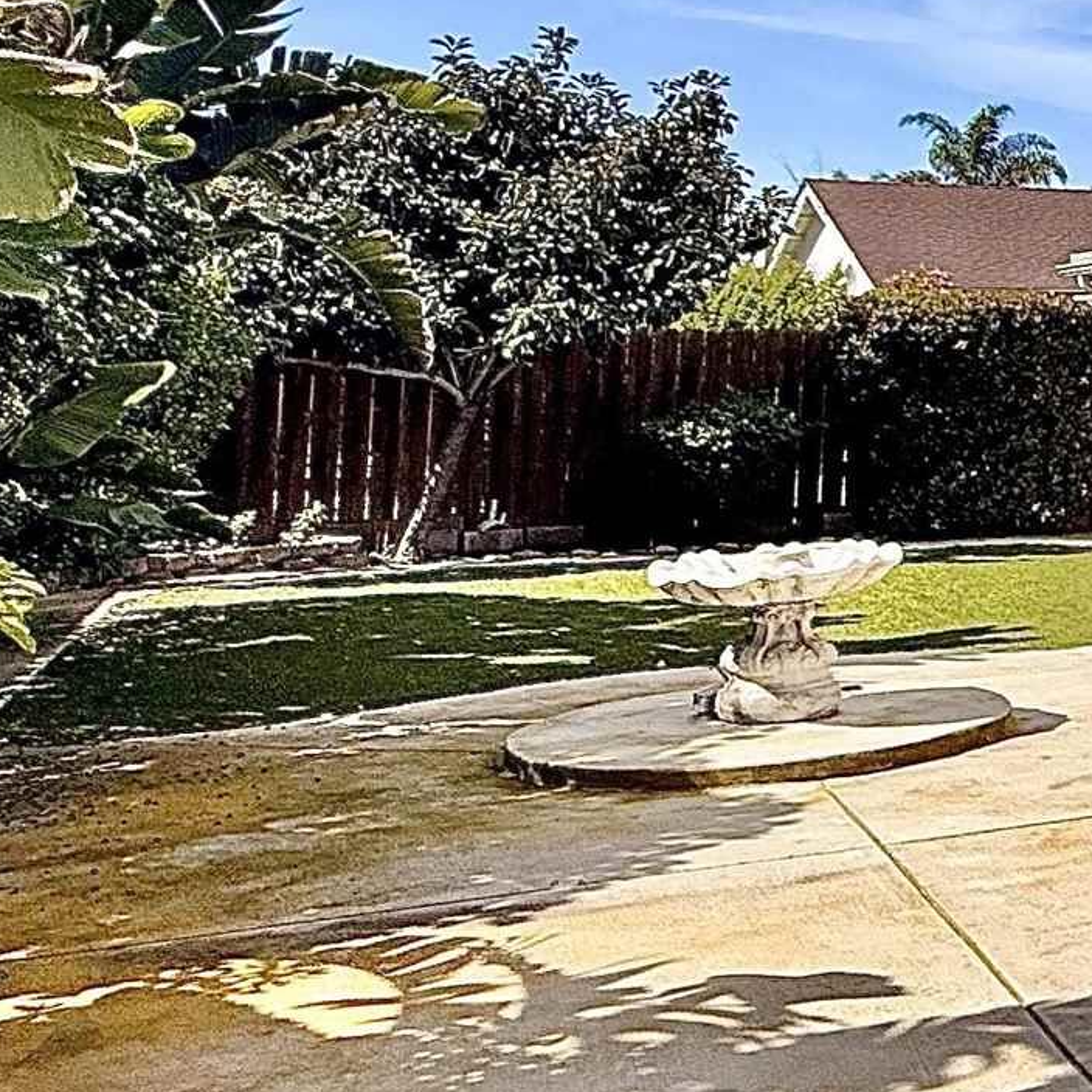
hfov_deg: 23.8
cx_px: 1712
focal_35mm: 54
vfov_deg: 30.8
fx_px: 1927
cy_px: 206
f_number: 2.2
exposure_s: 1/2506
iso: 50
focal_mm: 2.22
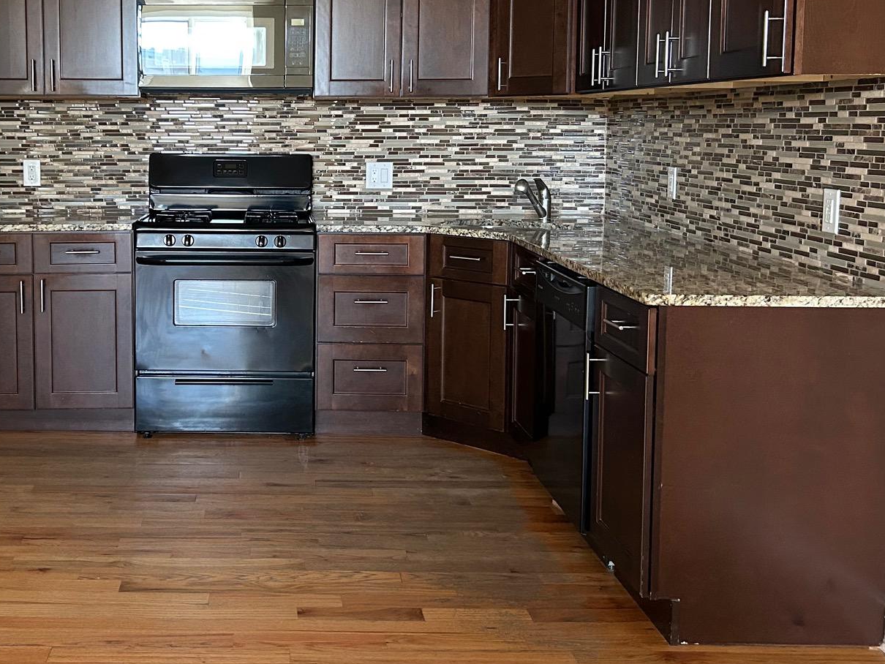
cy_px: 216
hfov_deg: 41.9
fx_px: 1125
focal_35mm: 44
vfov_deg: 32.6
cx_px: 247
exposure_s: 1/60
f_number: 1.5
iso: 320
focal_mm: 5.7
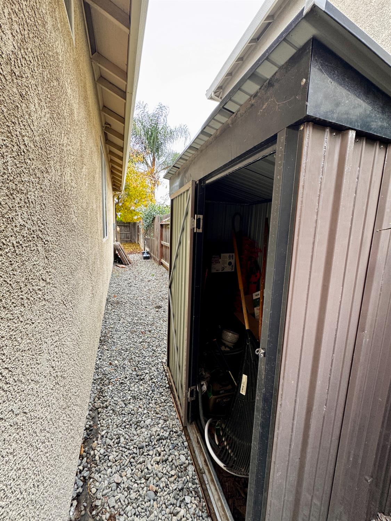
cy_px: 260
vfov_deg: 102.1
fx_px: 211
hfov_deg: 85.7
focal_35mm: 14
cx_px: 196
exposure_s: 1/99
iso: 125
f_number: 2.2
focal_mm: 2.22
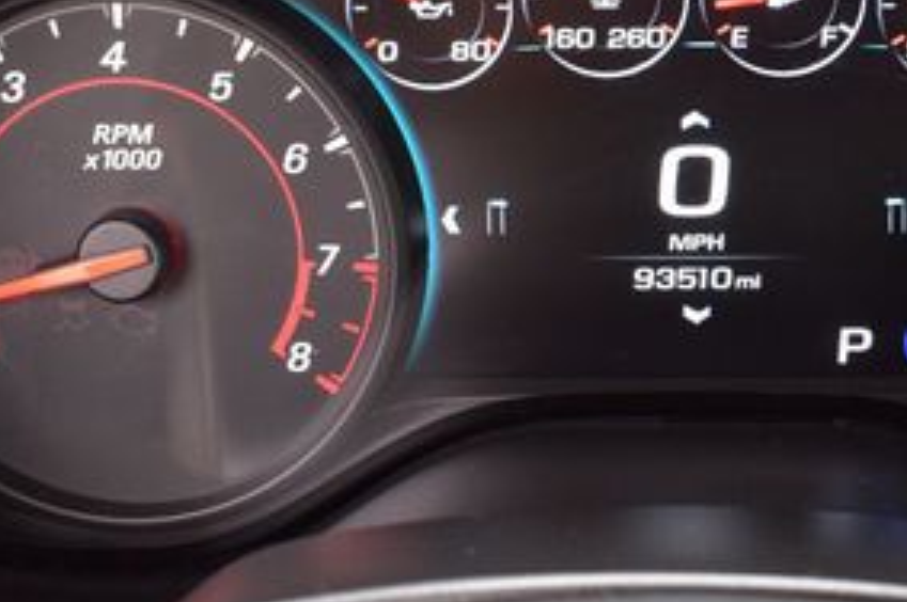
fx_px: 2391
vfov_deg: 14.4
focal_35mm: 95
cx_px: 756
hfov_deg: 21.2
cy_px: 285
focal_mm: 28
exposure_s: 1/15
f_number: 6.3
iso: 450
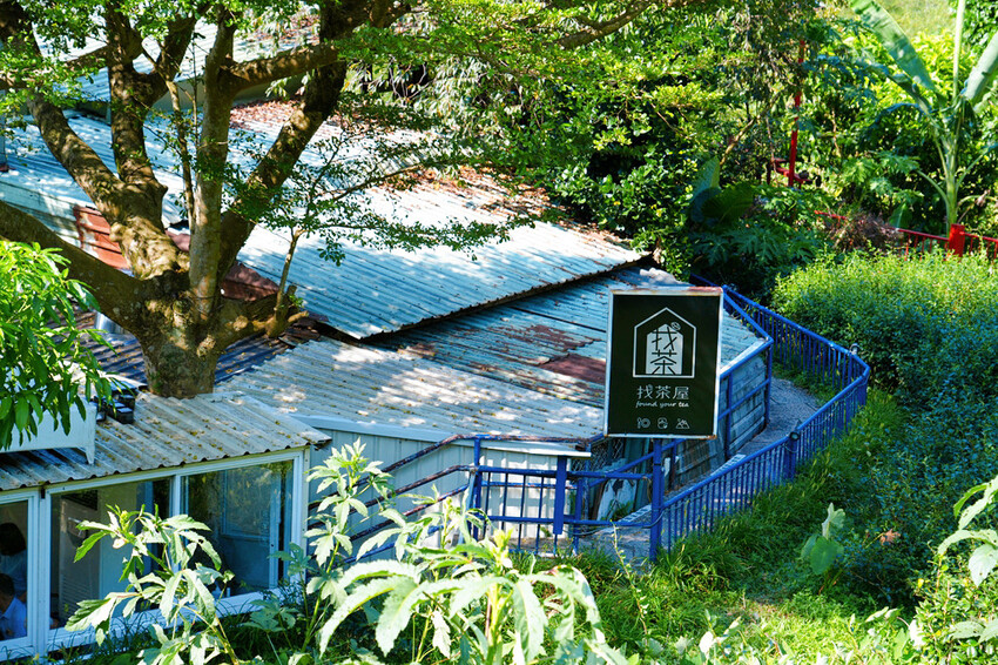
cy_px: 332
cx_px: 499
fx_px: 2272
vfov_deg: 16.6
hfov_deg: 24.8
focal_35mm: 82
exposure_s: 1/250
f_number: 6.3
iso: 320
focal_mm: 82
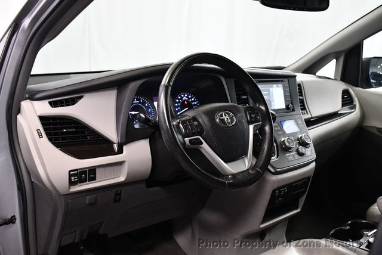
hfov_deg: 53.1
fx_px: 382
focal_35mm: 36
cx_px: 191
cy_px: 128
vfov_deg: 36.9
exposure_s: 1/125
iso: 3200
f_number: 3.5
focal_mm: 18
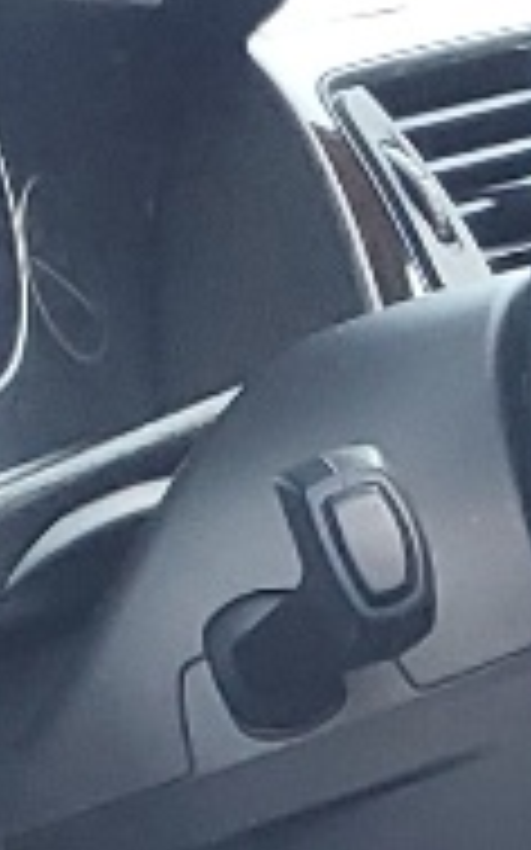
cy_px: 1322
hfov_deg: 5.3
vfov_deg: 8.8
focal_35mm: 233
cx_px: 1606
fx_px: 5399
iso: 74
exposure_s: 1/120
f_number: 1.5
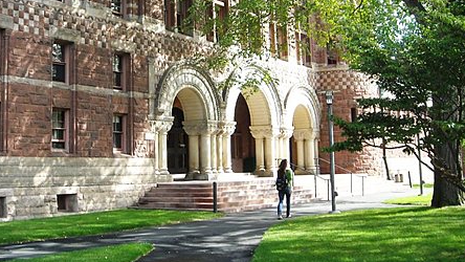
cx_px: 146
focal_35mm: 55
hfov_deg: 37.3
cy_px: 40
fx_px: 678
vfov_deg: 21.5
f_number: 2.8
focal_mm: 5.7
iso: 64
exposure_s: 1/141
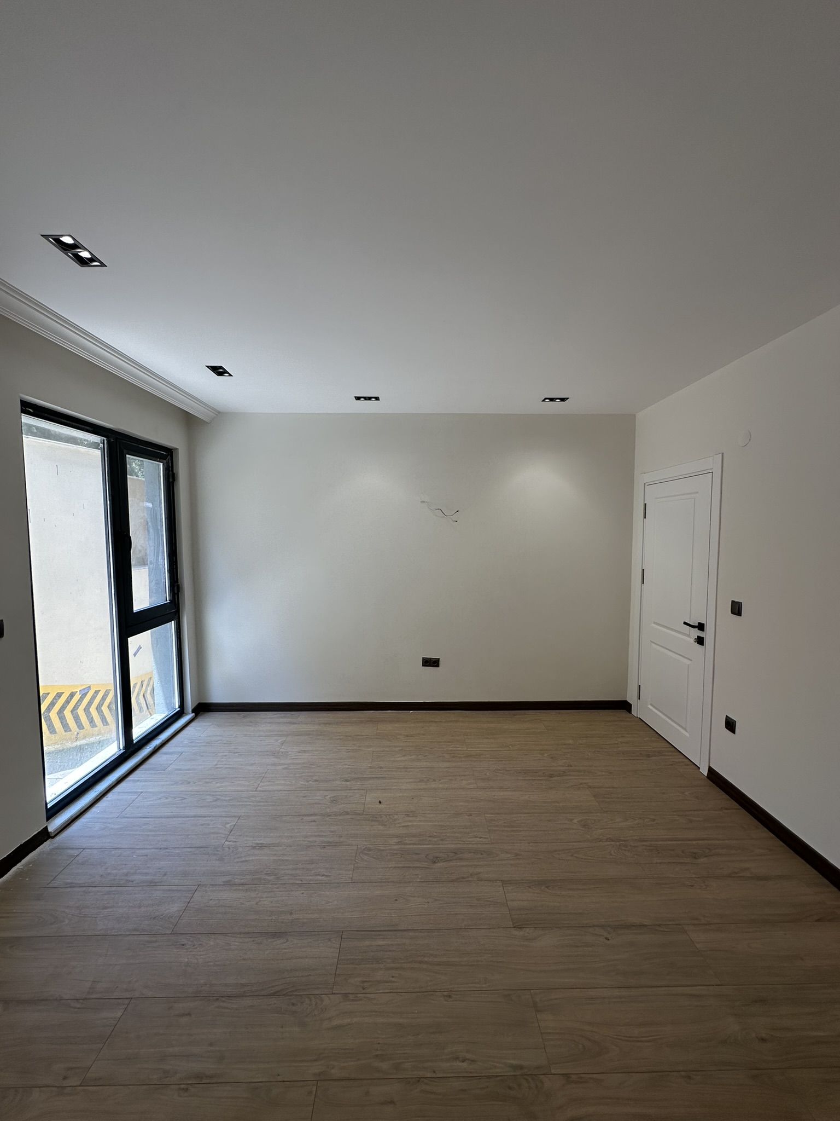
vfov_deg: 102.1
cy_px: 560
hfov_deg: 85.7
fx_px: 453
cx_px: 420
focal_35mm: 14
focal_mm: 2.22
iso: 40
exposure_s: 1/145
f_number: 2.2
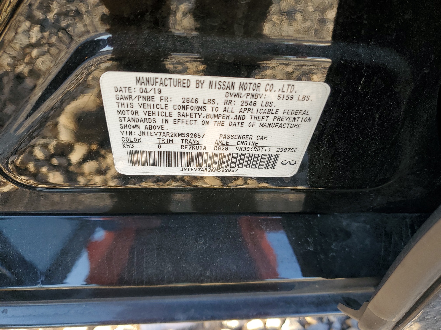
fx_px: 331
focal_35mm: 26
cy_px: 165
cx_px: 220
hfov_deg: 67.3
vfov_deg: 53.1
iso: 50
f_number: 1.5
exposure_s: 1/145
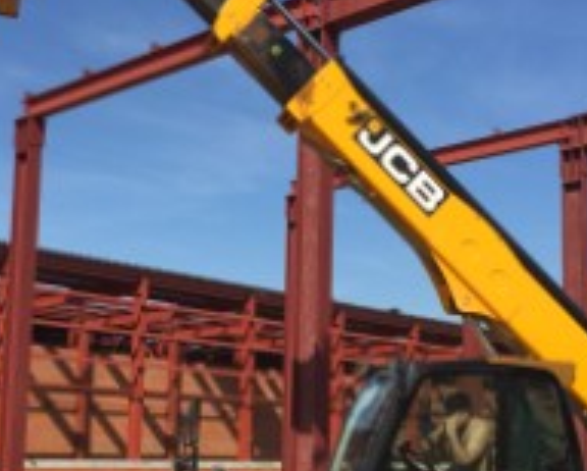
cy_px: 309
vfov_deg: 25.7
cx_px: 284
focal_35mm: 59
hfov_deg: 31.9
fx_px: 1026
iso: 32
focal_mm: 4.15
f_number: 2.2
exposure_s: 1/1647
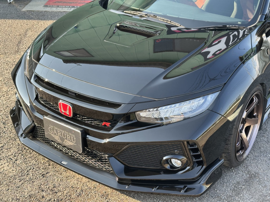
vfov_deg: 30.3
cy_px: 101
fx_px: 374
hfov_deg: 39.7
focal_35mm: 48
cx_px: 135
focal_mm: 6.86
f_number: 1.78
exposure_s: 1/356
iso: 64
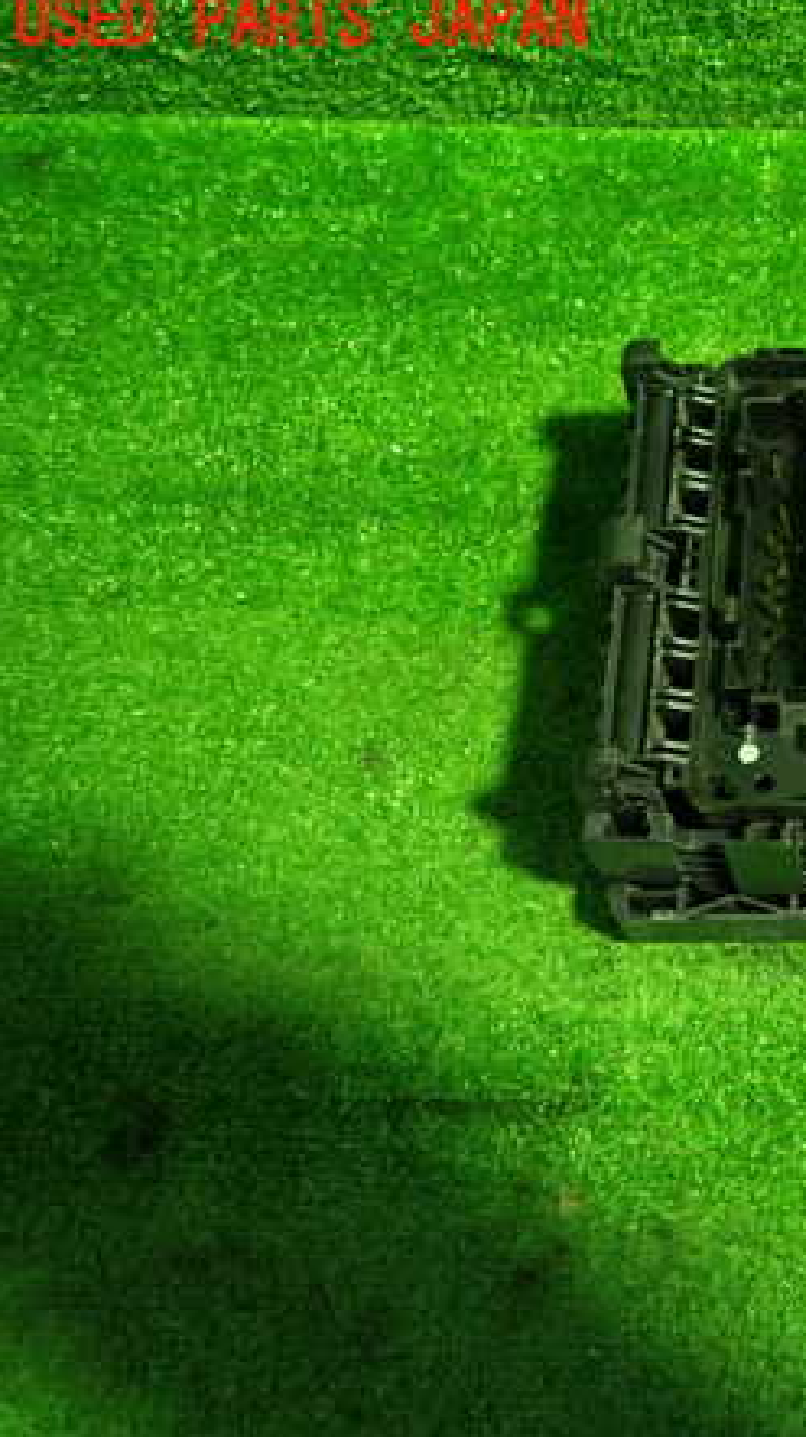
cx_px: 972
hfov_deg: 27.9
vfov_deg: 54.0
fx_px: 1408
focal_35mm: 37
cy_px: 715
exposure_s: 1/30
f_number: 2
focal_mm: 4.5
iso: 400
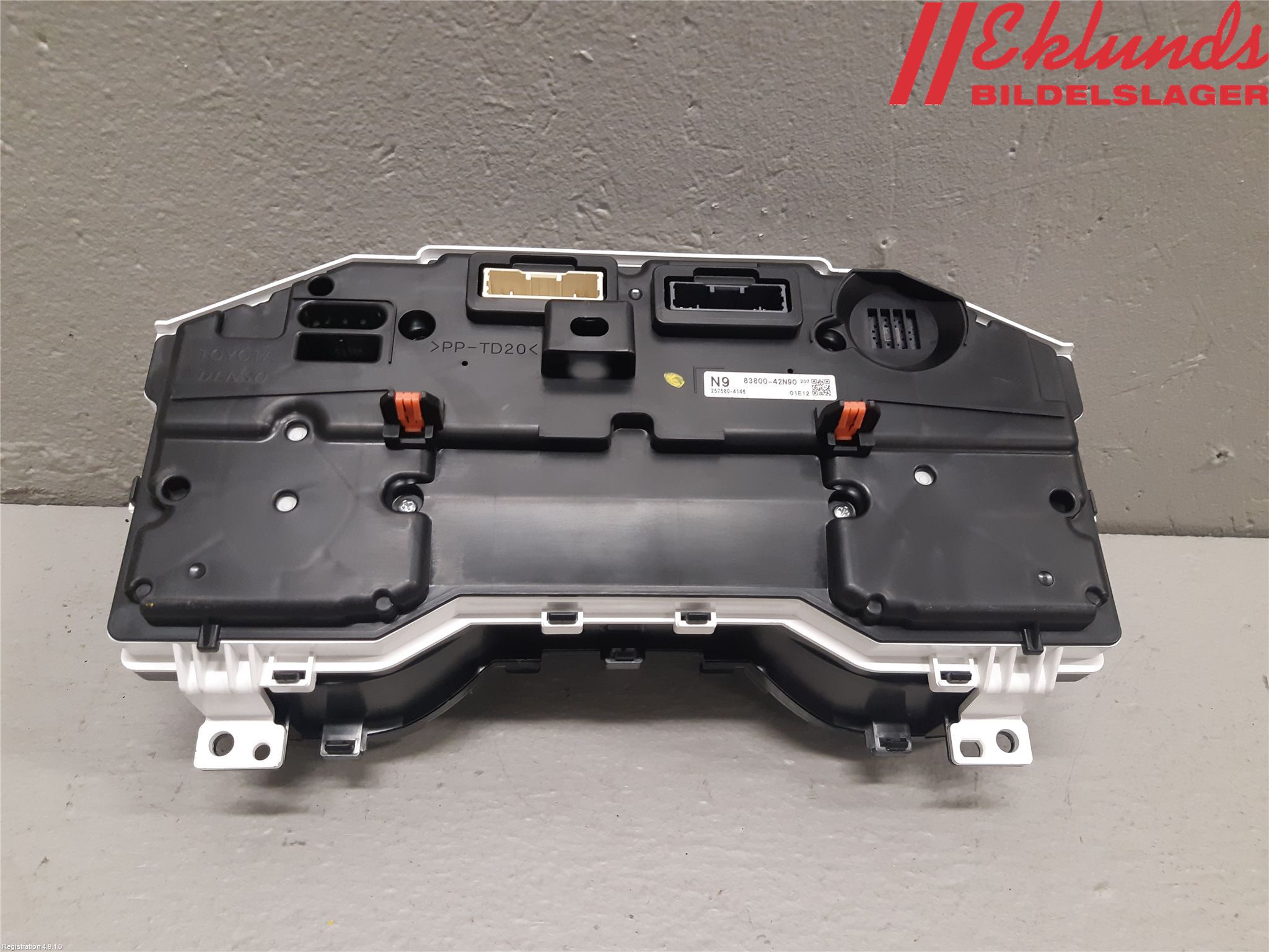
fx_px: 953
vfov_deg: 53.1
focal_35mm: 26
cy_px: 476
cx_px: 634
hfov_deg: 67.3
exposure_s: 1/50
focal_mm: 3.93
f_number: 1.7
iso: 160
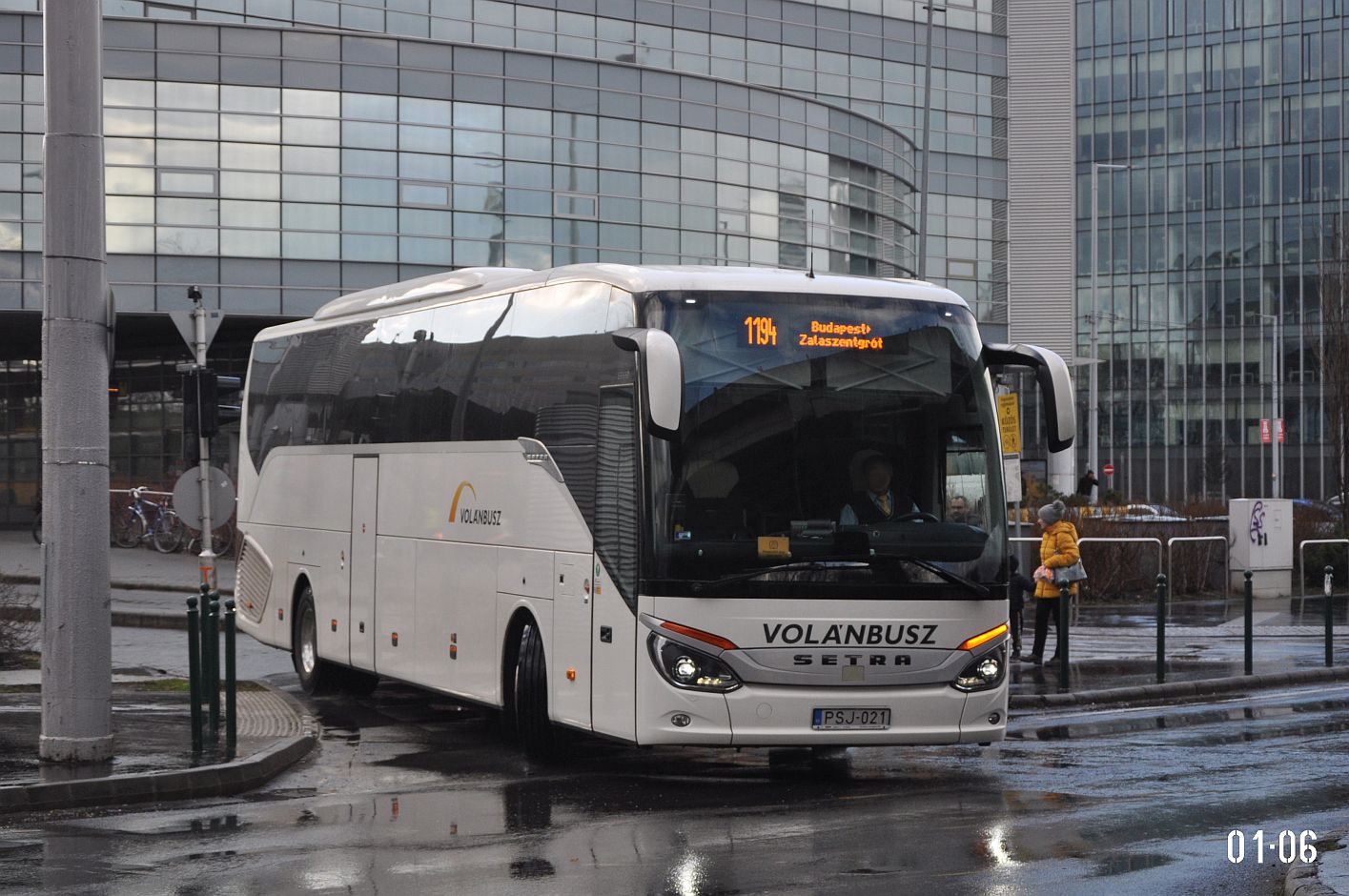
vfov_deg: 18.9
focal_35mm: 72
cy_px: 448
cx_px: 674
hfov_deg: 28.1
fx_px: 2695
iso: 560
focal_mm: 48
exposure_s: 1/1000
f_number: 4.8
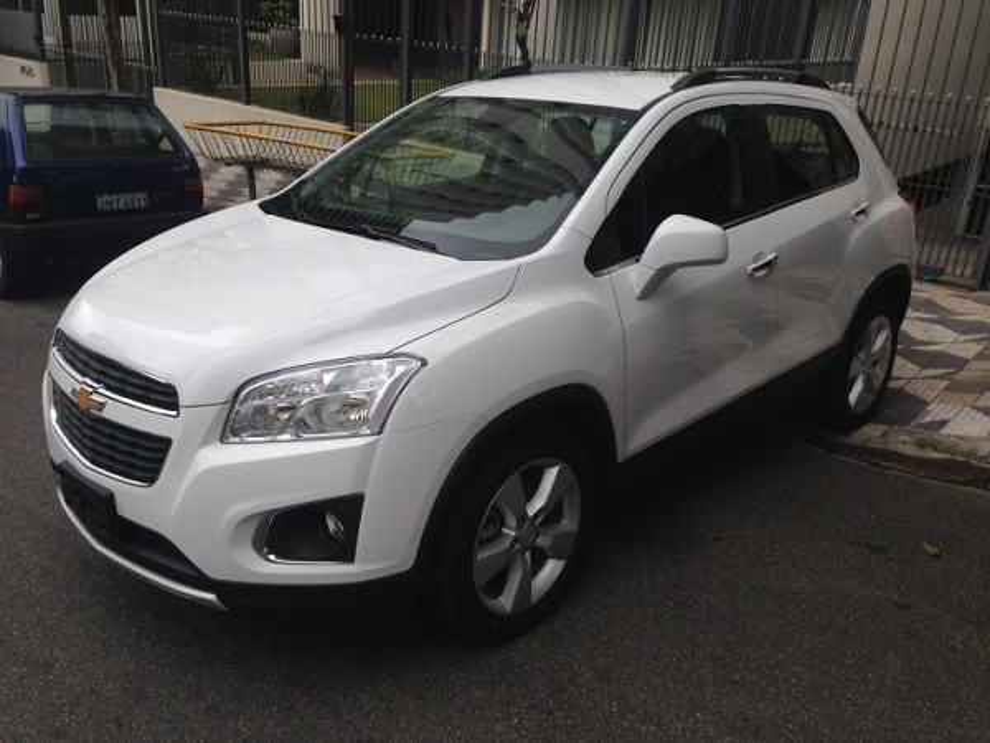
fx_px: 944
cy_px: 372
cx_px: 495
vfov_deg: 42.9
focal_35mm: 33
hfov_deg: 55.4
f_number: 2.4
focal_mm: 4.12
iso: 50
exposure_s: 1/669
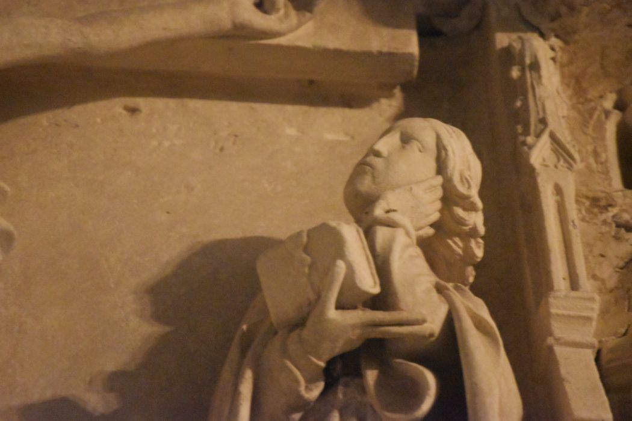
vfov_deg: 4.6
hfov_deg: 6.9
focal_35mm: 300
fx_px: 5266
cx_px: 316
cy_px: 210
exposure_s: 1/30
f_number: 5.6
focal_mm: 200
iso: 12800
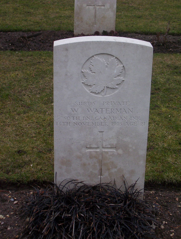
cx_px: 90
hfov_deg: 18.3
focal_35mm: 81
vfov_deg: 24.0
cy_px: 120
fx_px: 562
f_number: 3.62
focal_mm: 10.76
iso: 100
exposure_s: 1/377
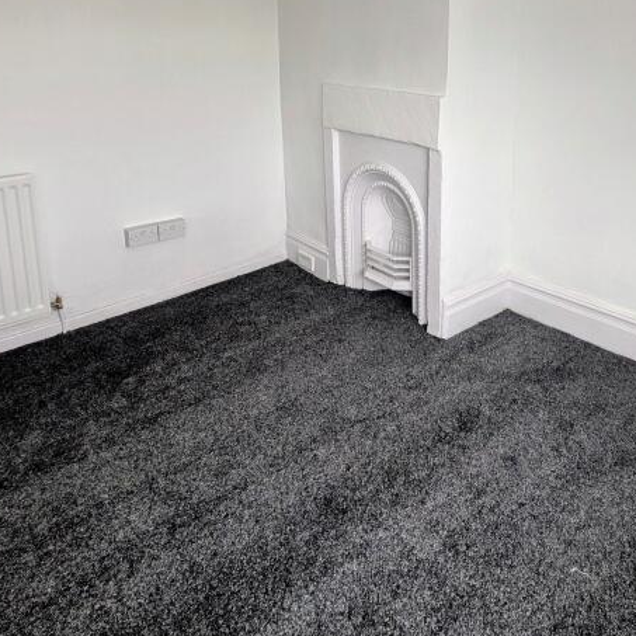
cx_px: 407
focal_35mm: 28
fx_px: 582
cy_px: 141
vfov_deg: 54.0
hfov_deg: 56.4
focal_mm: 1.83
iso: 57
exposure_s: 1/50
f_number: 2.2
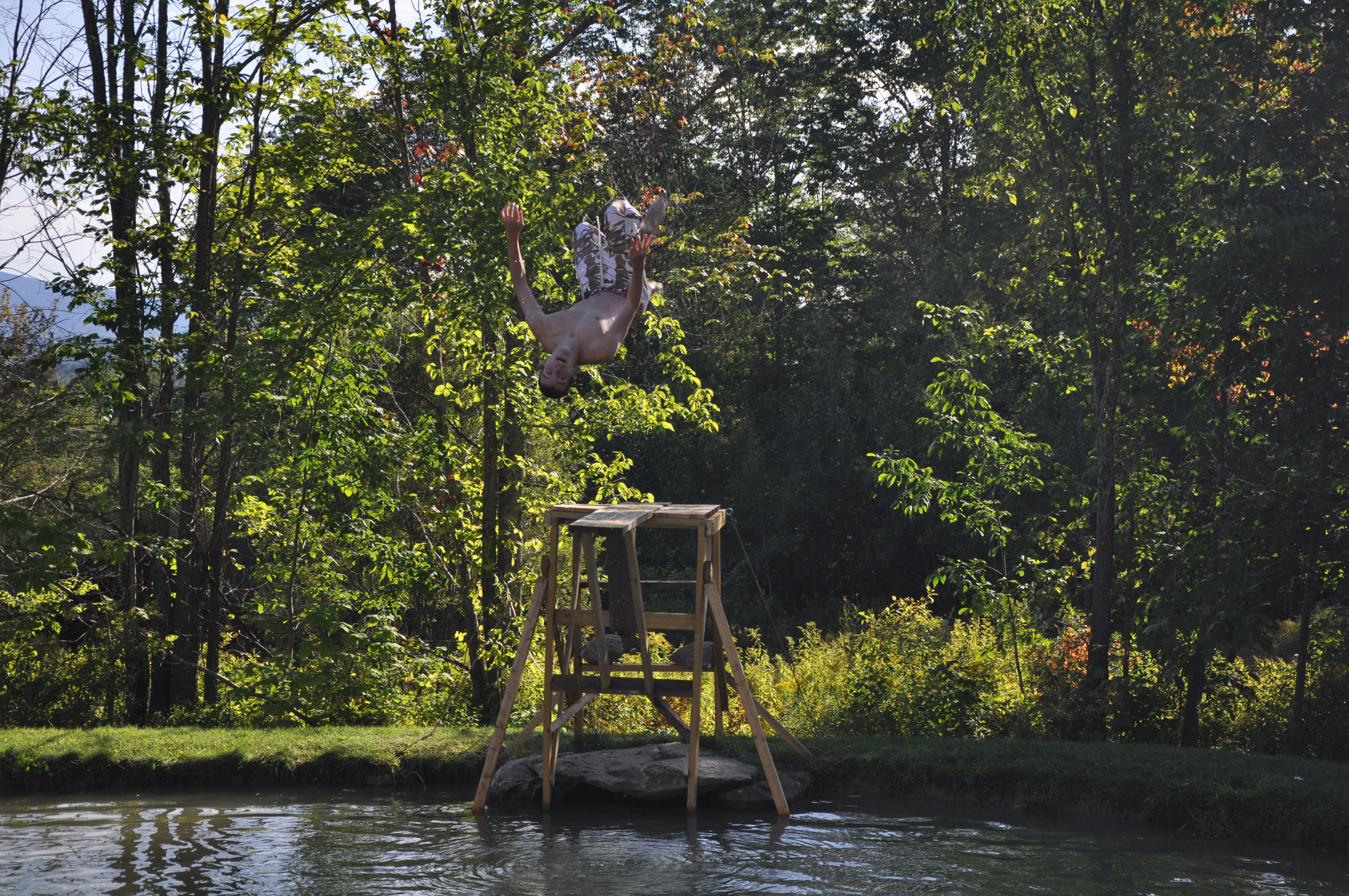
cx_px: 674
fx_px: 2807
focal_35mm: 75
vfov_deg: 18.1
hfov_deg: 27.0
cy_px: 448
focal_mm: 50
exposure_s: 1/320
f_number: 5
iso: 320
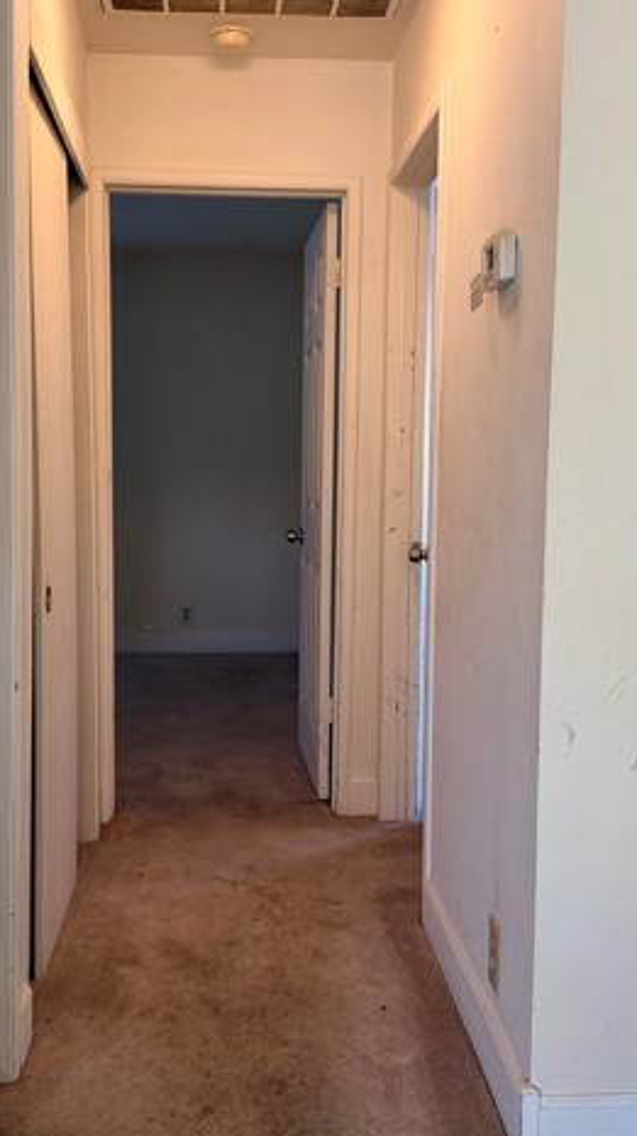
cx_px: 288
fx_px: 1083
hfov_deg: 32.8
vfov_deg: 55.3
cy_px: 567
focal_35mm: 36
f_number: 1.78
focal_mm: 6.76
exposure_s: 1/120
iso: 200
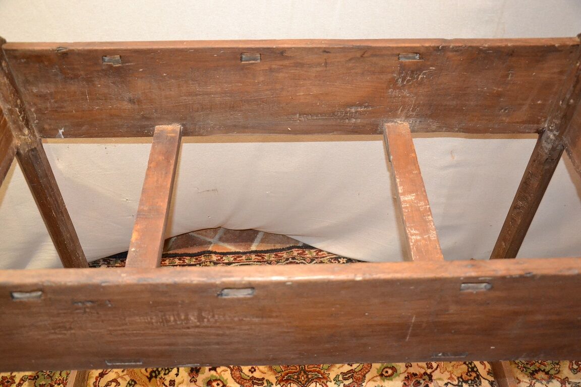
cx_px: 290
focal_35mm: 36
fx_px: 581
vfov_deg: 36.9
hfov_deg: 53.1
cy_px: 194
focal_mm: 24
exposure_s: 1/20
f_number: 3.8
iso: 3200
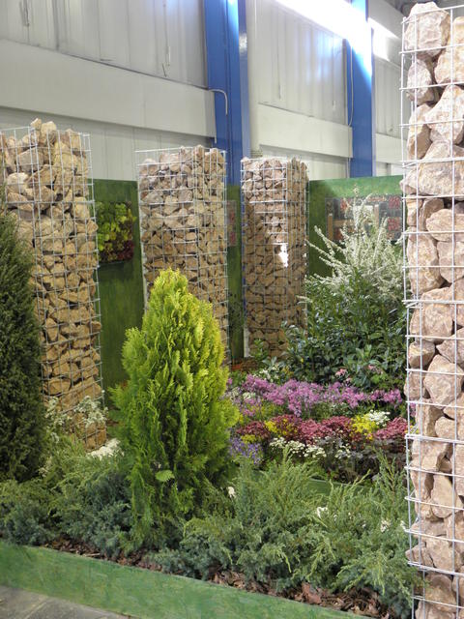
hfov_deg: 32.9
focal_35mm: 44
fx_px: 786
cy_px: 310
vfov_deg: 42.9
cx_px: 232
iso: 250
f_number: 3.3
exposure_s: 1/10
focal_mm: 7.87
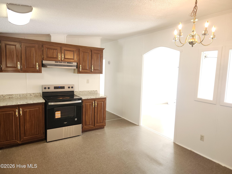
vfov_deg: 58.9
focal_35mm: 23
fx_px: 154
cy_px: 87
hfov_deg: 73.9
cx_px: 116
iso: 64
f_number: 1.8
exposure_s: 1/60
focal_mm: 5.4
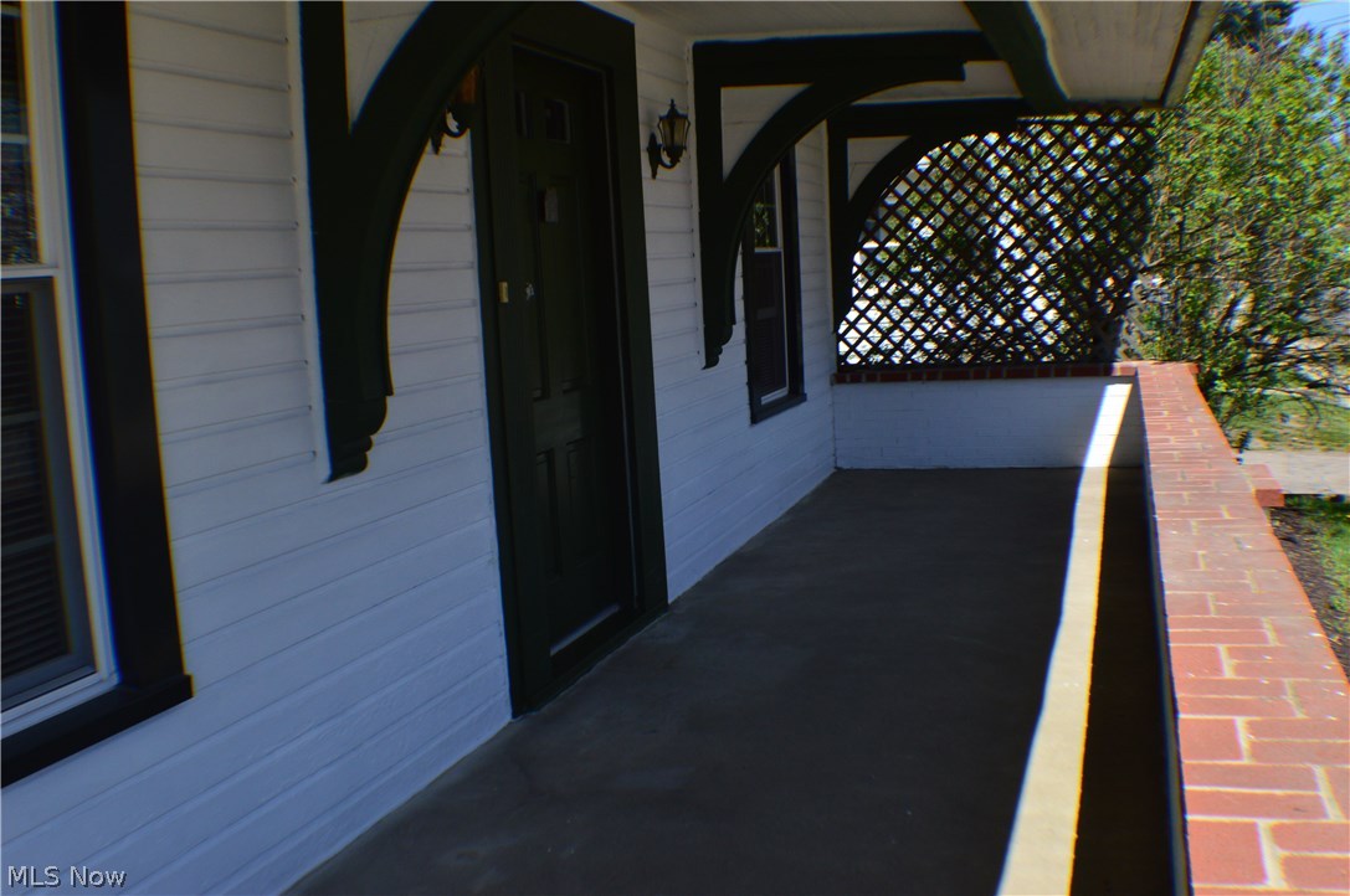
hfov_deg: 46.4
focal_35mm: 42
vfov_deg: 31.8
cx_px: 675
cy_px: 448
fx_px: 1573
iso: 400
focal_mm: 28
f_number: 10
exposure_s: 1/320
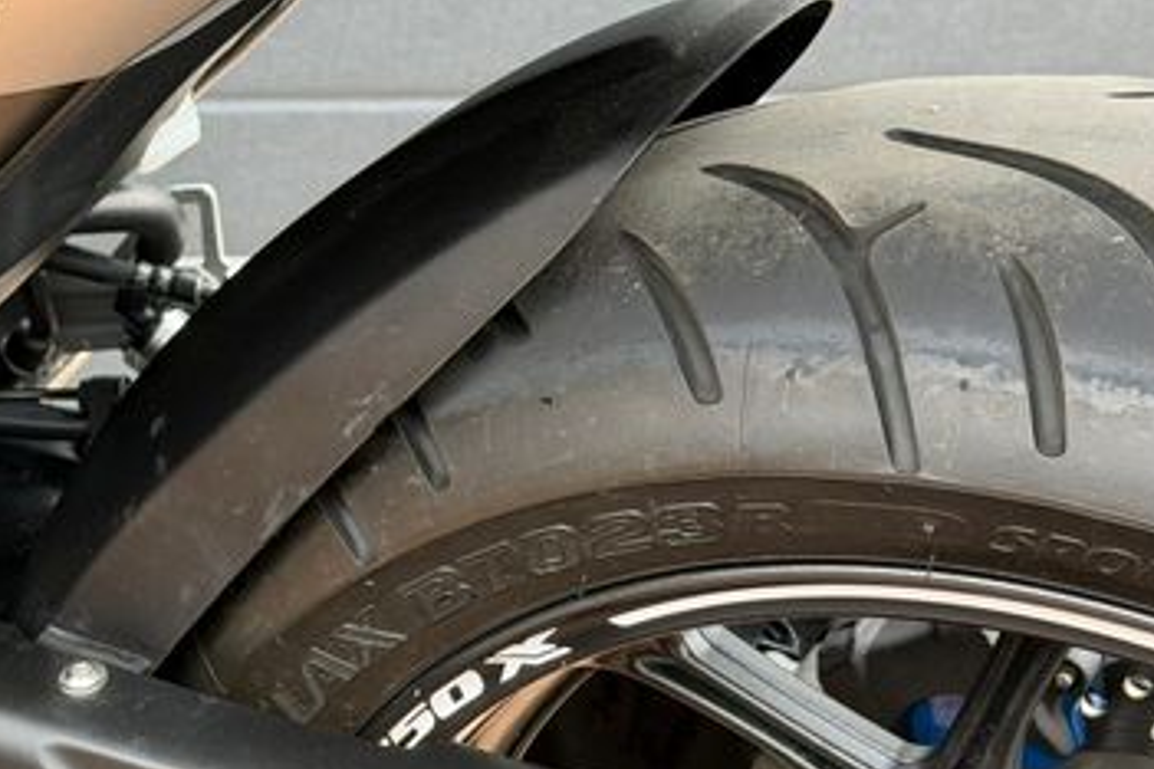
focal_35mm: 91
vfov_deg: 15.0
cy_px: 575
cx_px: 355
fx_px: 2917
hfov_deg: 22.3
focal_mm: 6.76
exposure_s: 1/68
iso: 100
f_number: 1.78
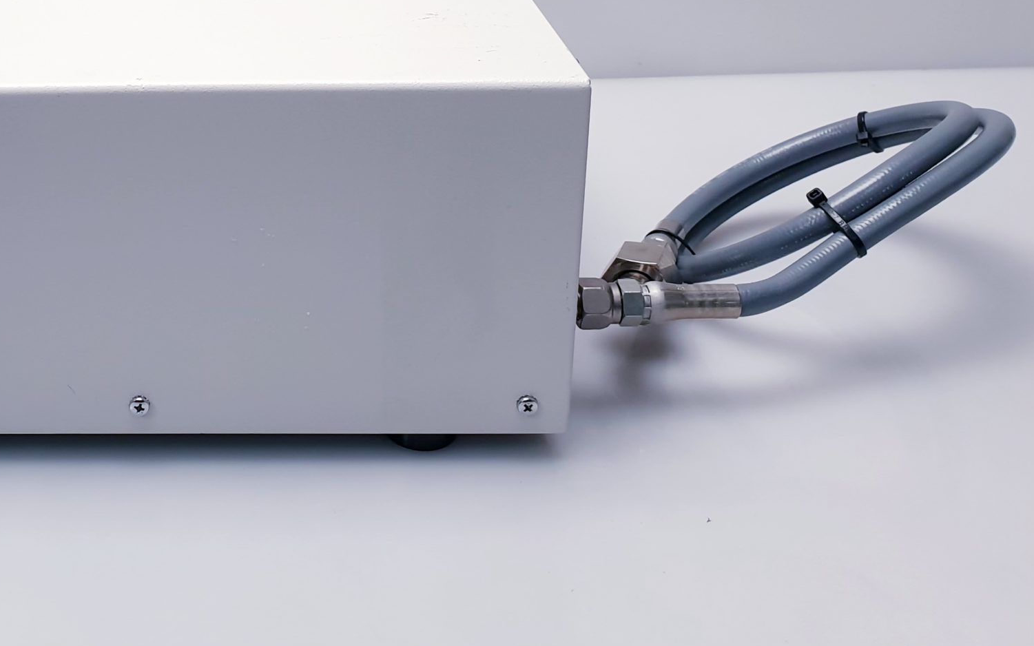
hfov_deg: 40.5
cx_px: 177
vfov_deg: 26.1
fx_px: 1324
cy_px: 15
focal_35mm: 47
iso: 100
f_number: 2.4
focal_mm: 4.3
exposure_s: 1/100
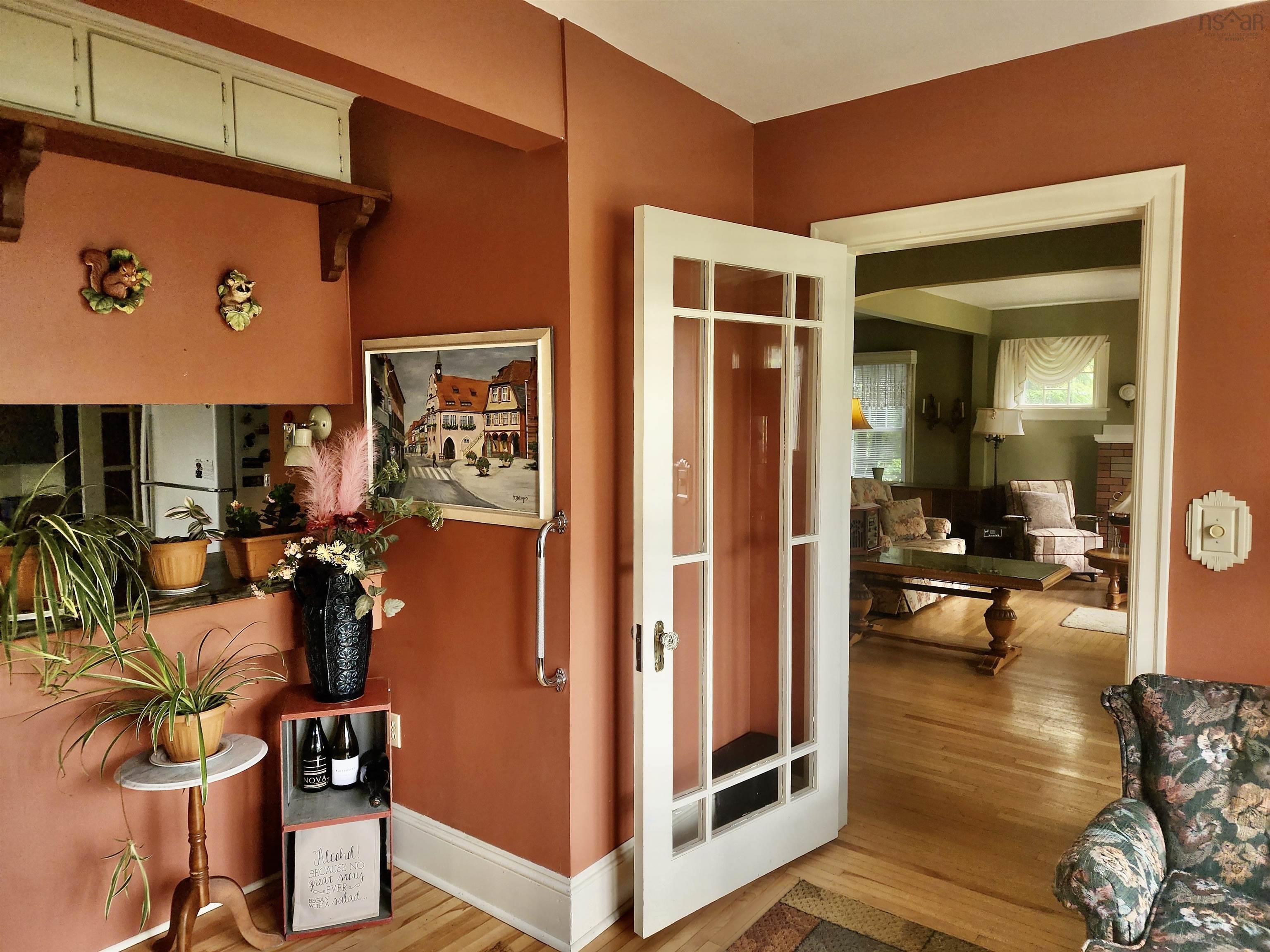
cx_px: 635
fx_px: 844
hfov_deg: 73.9
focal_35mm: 23
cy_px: 476
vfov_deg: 58.9
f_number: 1.8
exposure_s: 1/180
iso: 64
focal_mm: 6.4
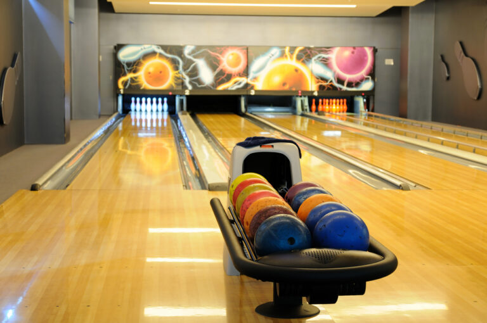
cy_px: 162
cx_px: 244
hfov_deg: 27.0
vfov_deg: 18.1
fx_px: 1013
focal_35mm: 75
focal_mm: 50
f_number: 5.6
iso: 200
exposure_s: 1/2
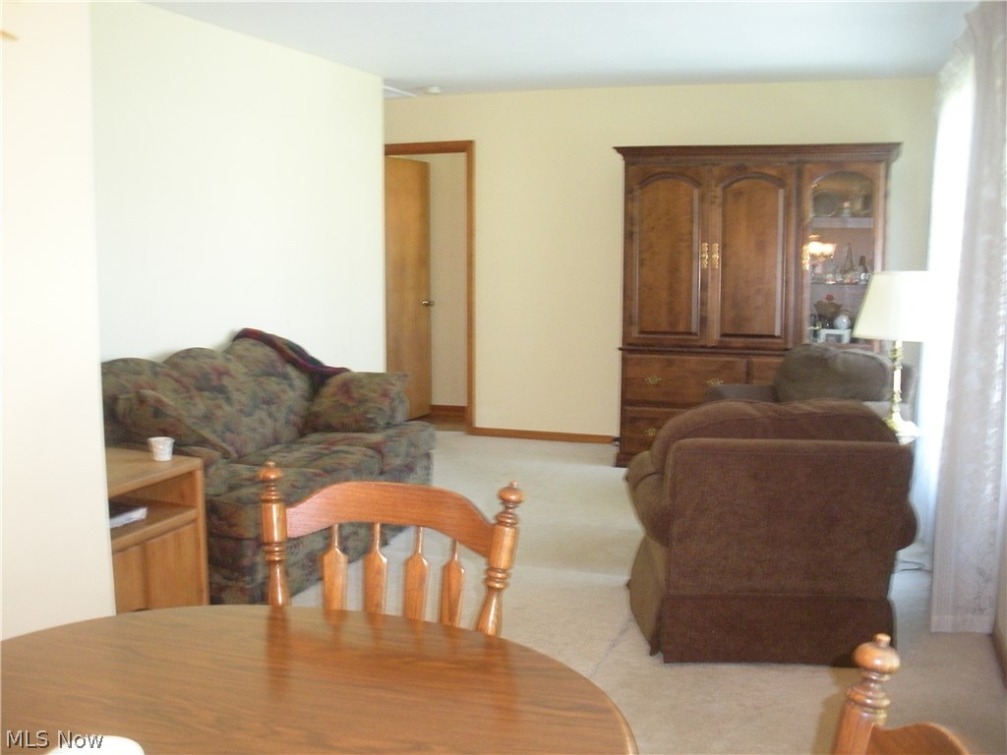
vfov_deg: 39.7
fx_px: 1047
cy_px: 378
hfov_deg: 51.4
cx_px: 504
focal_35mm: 36
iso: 412
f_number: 3.5
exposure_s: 1/13.1
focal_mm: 6.3
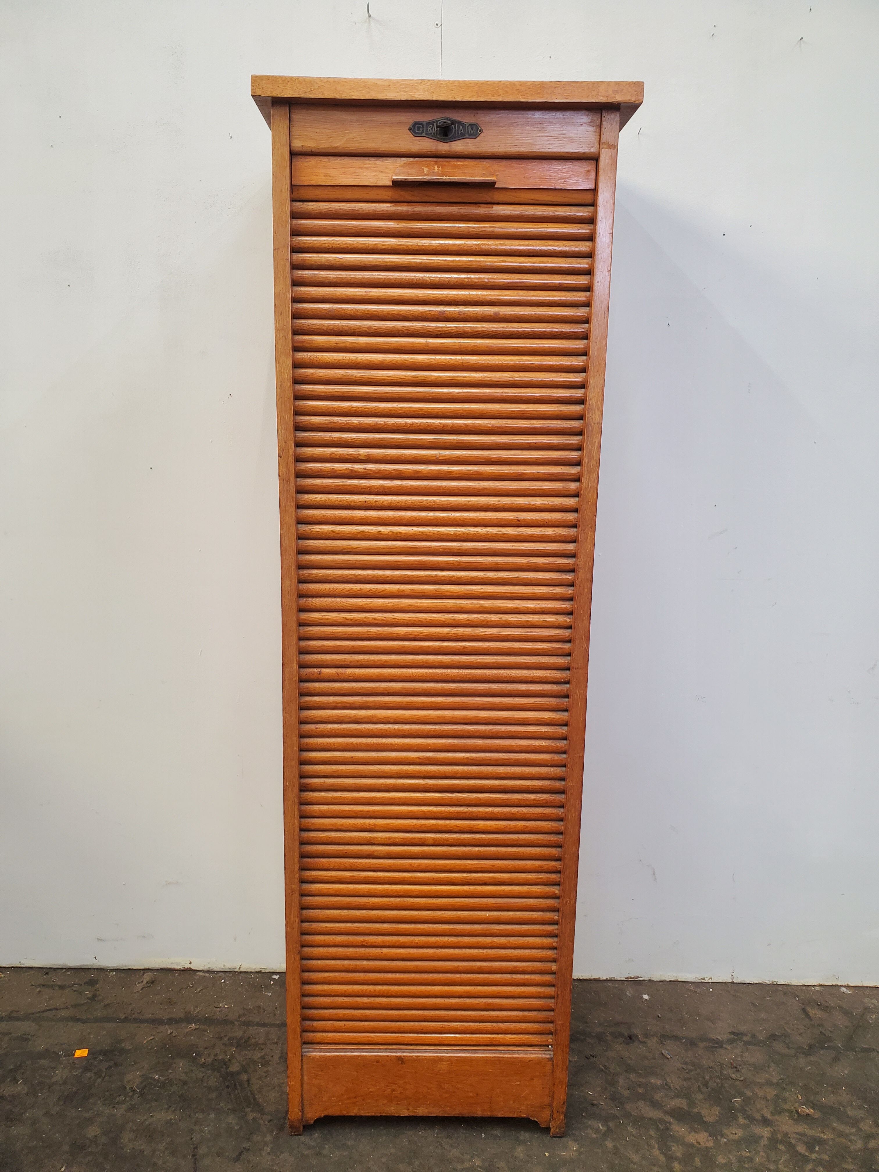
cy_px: 586
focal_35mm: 26
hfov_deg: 53.1
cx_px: 440
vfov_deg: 67.3
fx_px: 880
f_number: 2.4
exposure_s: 1/50
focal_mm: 4.3
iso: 200
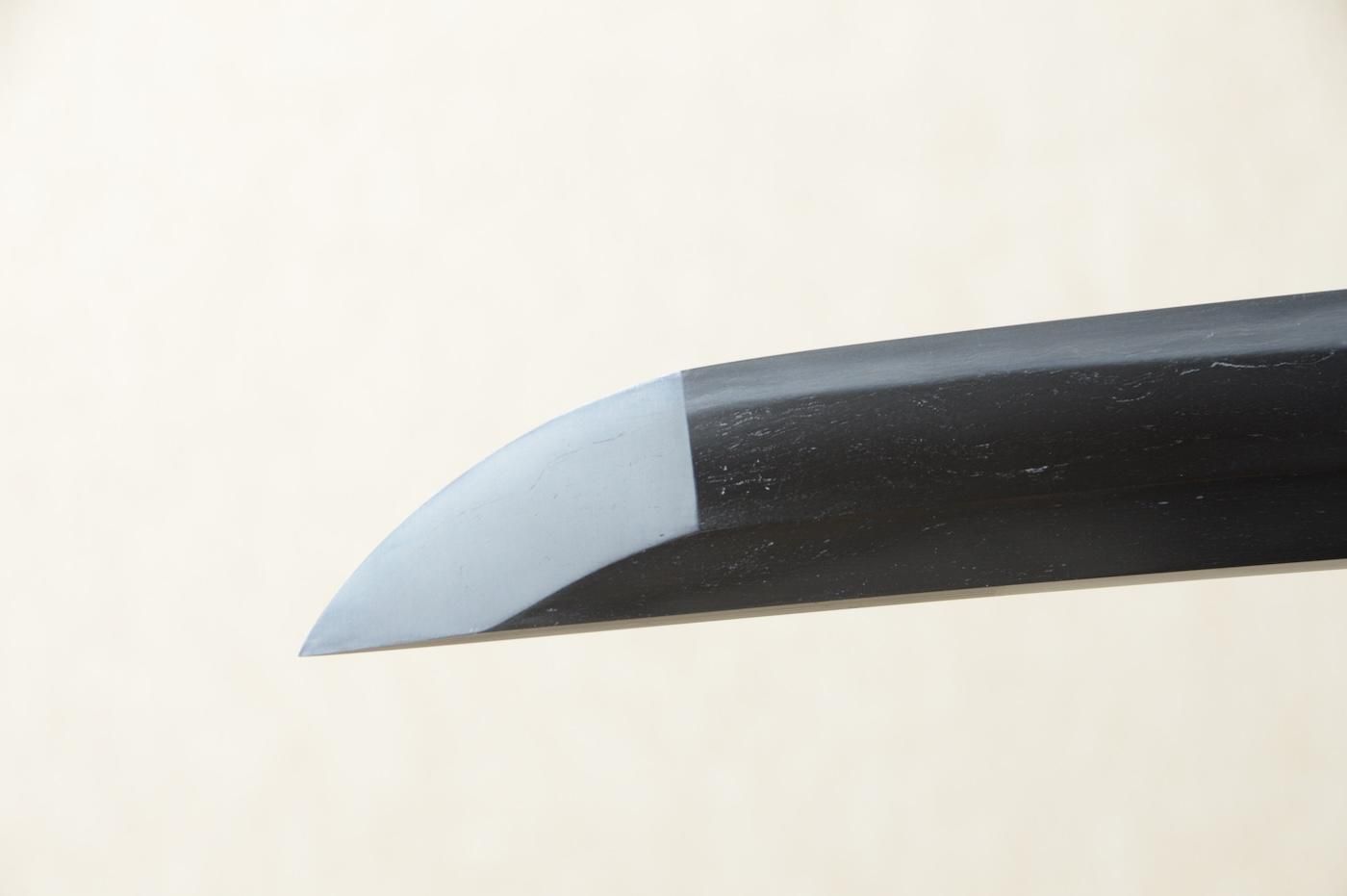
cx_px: 674
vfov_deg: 6.8
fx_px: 7570
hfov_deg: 10.2
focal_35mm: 202
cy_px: 448
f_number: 11
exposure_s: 1/1.6
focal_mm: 135
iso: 400
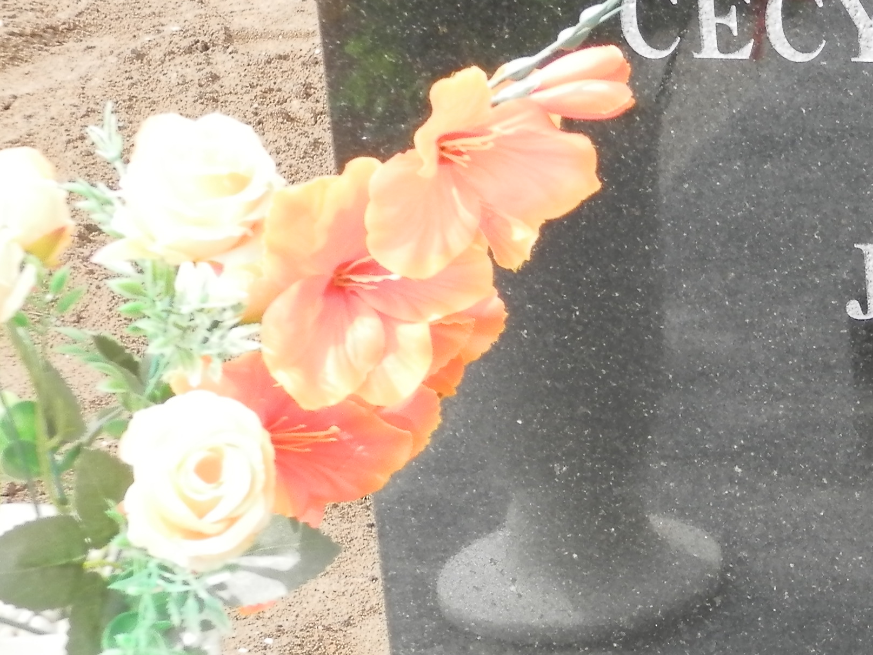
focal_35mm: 194
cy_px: 38
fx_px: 4892
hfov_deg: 9.9
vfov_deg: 7.6
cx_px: 1219
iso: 100
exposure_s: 1/125
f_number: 4
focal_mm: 12.2
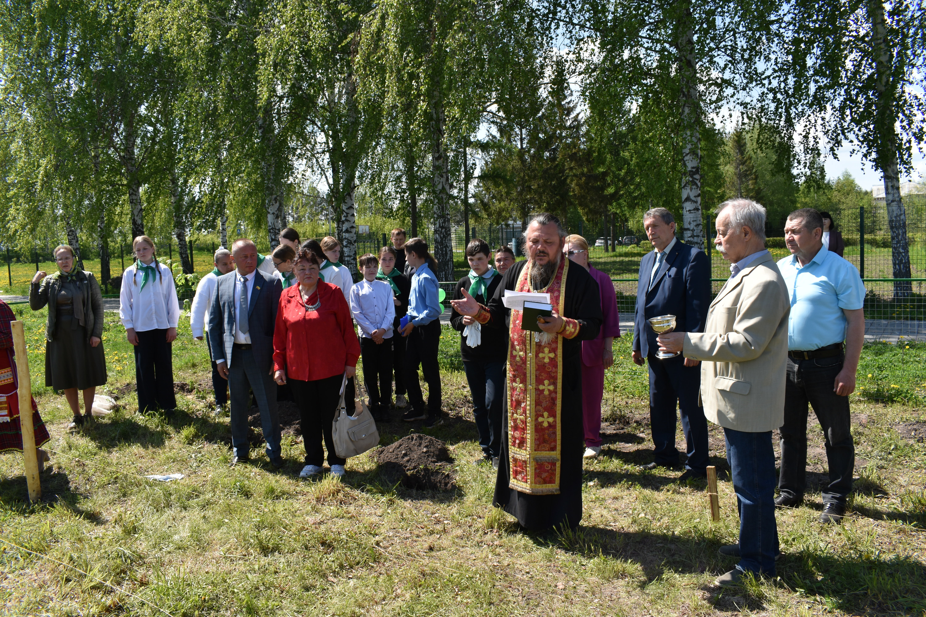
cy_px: 308
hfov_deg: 67.4
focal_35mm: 27
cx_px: 463
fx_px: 694
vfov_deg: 47.9
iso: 200
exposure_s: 1/320
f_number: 9
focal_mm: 18
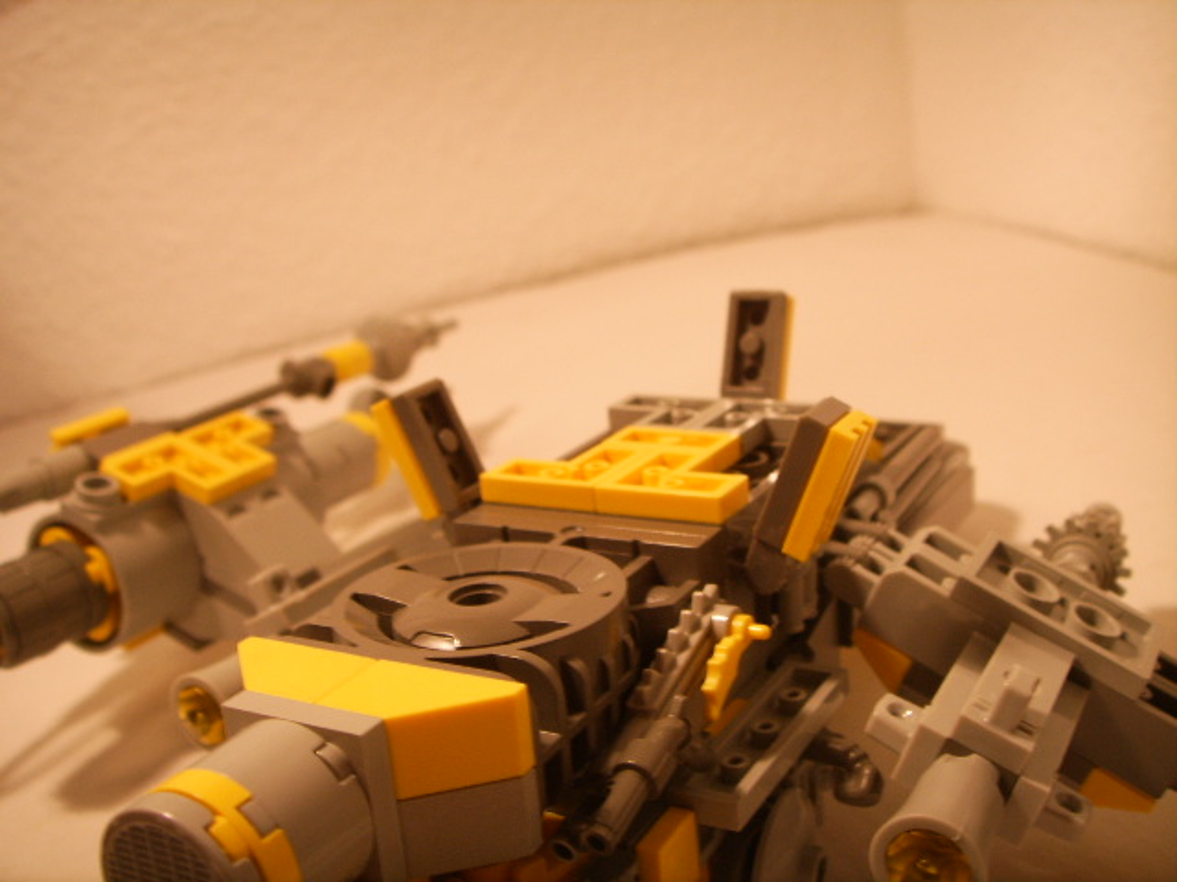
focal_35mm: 39
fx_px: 1326
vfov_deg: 36.8
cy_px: 441
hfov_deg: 47.9
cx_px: 588
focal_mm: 6.6
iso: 63
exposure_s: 1/15
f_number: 3.5
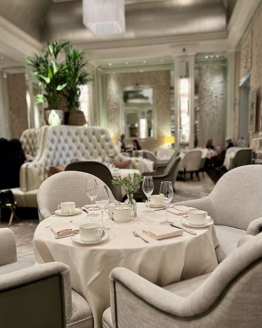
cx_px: 134
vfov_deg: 58.6
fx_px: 291
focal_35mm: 30
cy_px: 184
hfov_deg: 48.5
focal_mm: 5.7
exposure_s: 1/50
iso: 200
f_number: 1.5
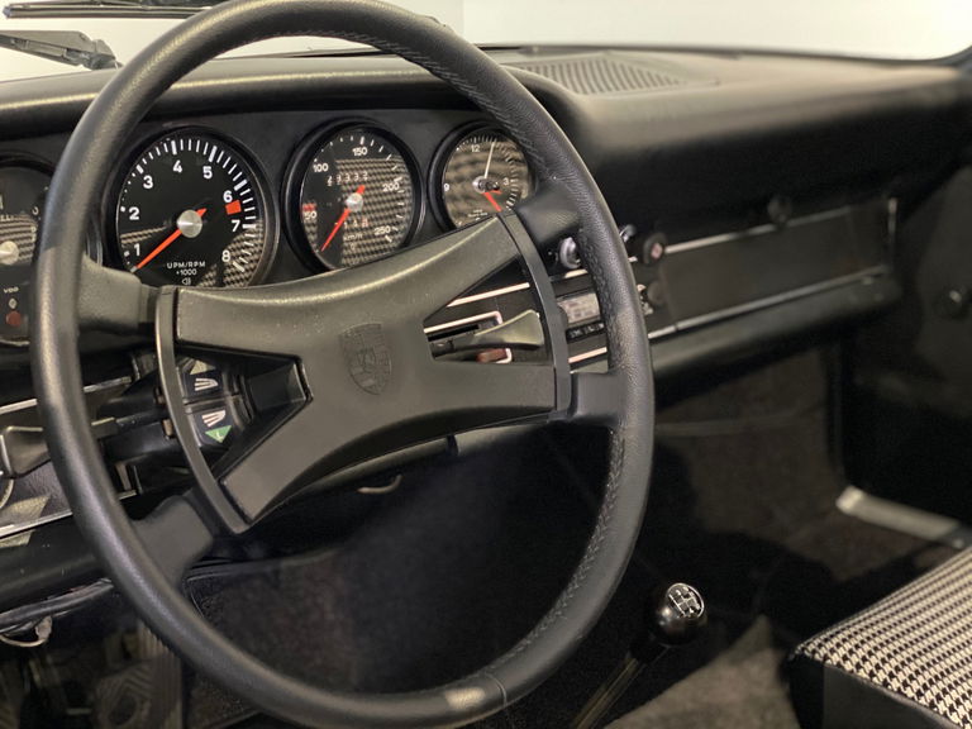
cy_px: 364
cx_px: 486
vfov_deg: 28.0
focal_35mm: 52
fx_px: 1460
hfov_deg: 36.8
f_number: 2
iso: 640
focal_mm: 6
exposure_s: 1/15
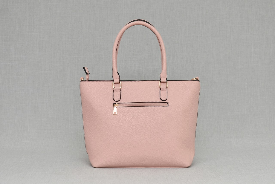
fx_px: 413
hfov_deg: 36.8
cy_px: 92
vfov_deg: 25.1
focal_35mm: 54
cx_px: 138
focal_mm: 36
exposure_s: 1/60
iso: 100
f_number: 5.6
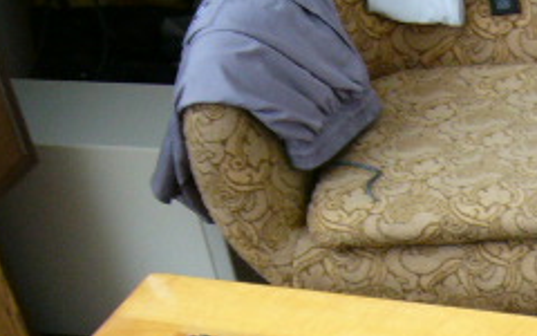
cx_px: 653
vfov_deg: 12.5
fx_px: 1449
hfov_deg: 19.7
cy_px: 531
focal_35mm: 99
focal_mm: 5.8
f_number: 2.8
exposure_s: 1/10
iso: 200
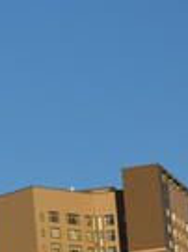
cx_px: -605
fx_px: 2836
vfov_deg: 5.1
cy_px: 301
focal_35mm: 391
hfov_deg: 3.6
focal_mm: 42
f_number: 10
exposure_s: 1/400
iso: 200
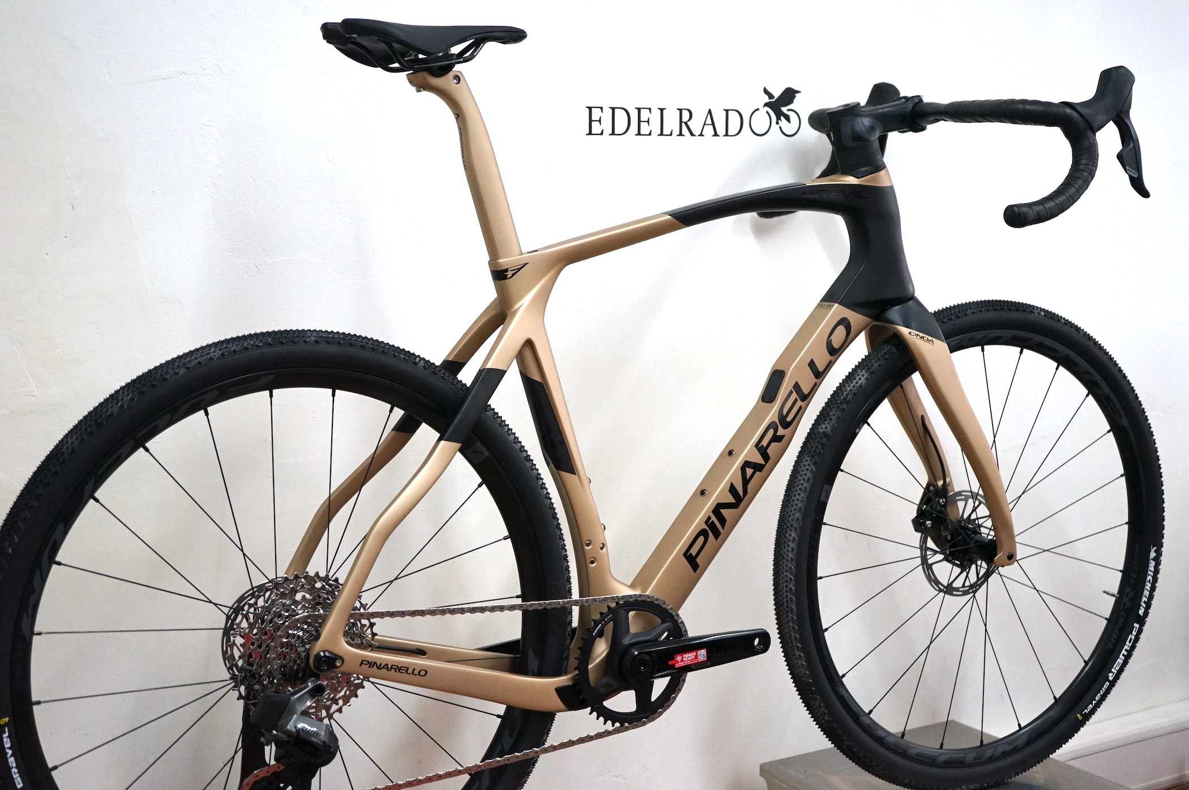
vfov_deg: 26.9
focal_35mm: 50
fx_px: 1650
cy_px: 395
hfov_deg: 39.6
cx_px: 594
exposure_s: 1/160
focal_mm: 50
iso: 2000
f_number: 4.5
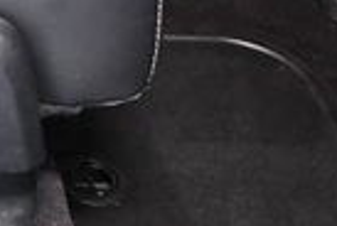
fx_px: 1576
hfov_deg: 11.2
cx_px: -317
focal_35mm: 168
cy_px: 225
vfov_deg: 8.2
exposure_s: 1/60
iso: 4500
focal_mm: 18
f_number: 3.5
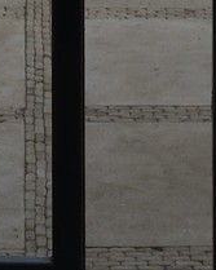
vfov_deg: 6.8
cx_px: -31
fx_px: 2007
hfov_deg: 6.1
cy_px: -589
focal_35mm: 251
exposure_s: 1/80
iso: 200
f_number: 20
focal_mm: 35
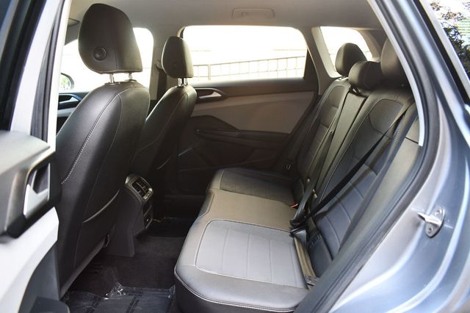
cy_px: 156
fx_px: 352
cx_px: 235
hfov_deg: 67.4
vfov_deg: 47.9
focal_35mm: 27
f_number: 3.5
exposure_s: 1/160
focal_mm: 18
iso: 800
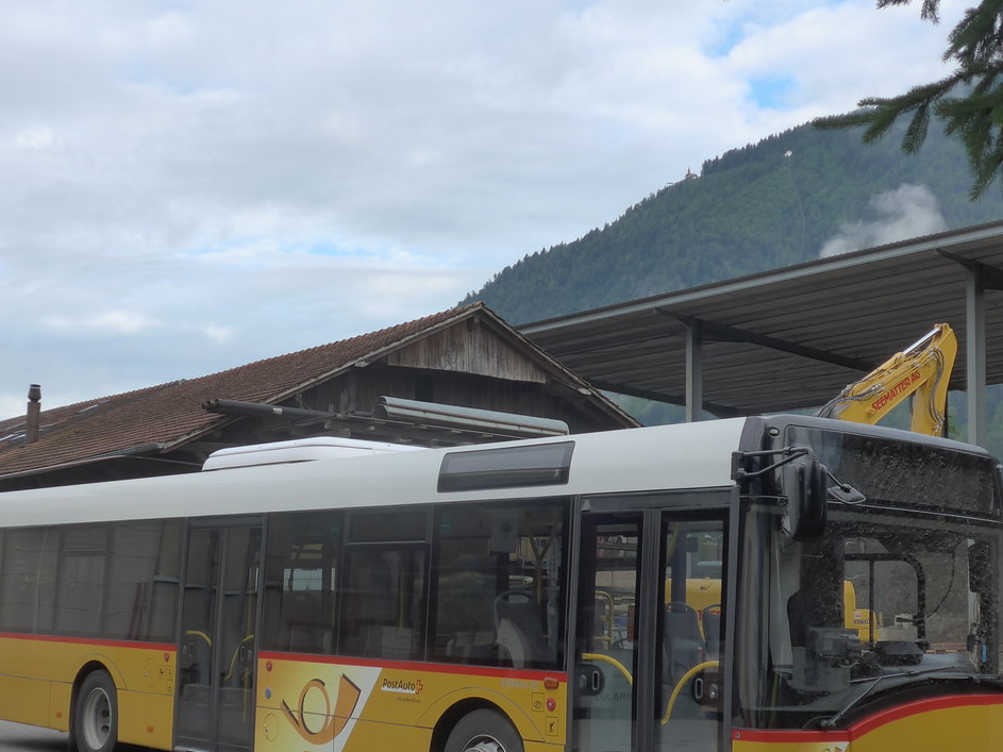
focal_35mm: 56
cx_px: 522
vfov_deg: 26.0
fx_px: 1622
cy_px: 477
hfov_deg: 34.3
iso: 160
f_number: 2.8
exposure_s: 1/800
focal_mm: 9
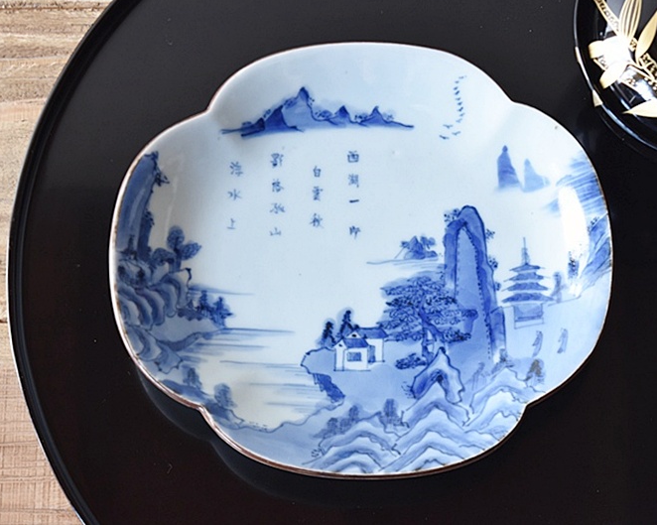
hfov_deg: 20.5
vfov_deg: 16.4
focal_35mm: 94
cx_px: 351
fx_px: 1819
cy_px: 262
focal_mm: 55
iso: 800
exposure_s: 1/5
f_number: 5.6
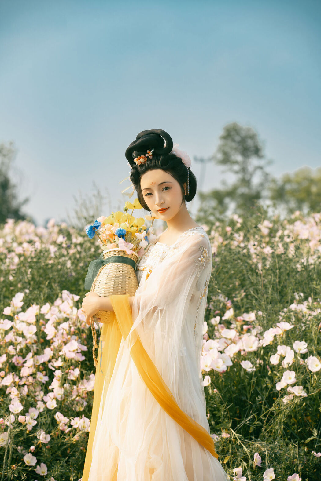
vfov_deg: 17.1
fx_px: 1605
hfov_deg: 11.4
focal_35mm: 120
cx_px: 160
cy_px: 240
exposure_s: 1/640
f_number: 5.6
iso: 200
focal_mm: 120
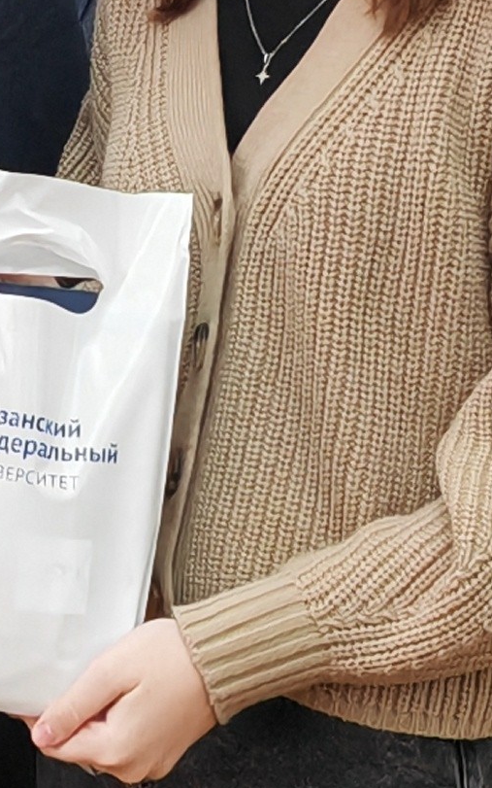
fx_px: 3990
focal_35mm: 186
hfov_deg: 7.0
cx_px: 38
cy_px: 178
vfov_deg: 11.2
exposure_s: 1/100
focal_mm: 6.12
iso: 1250
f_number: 1.9
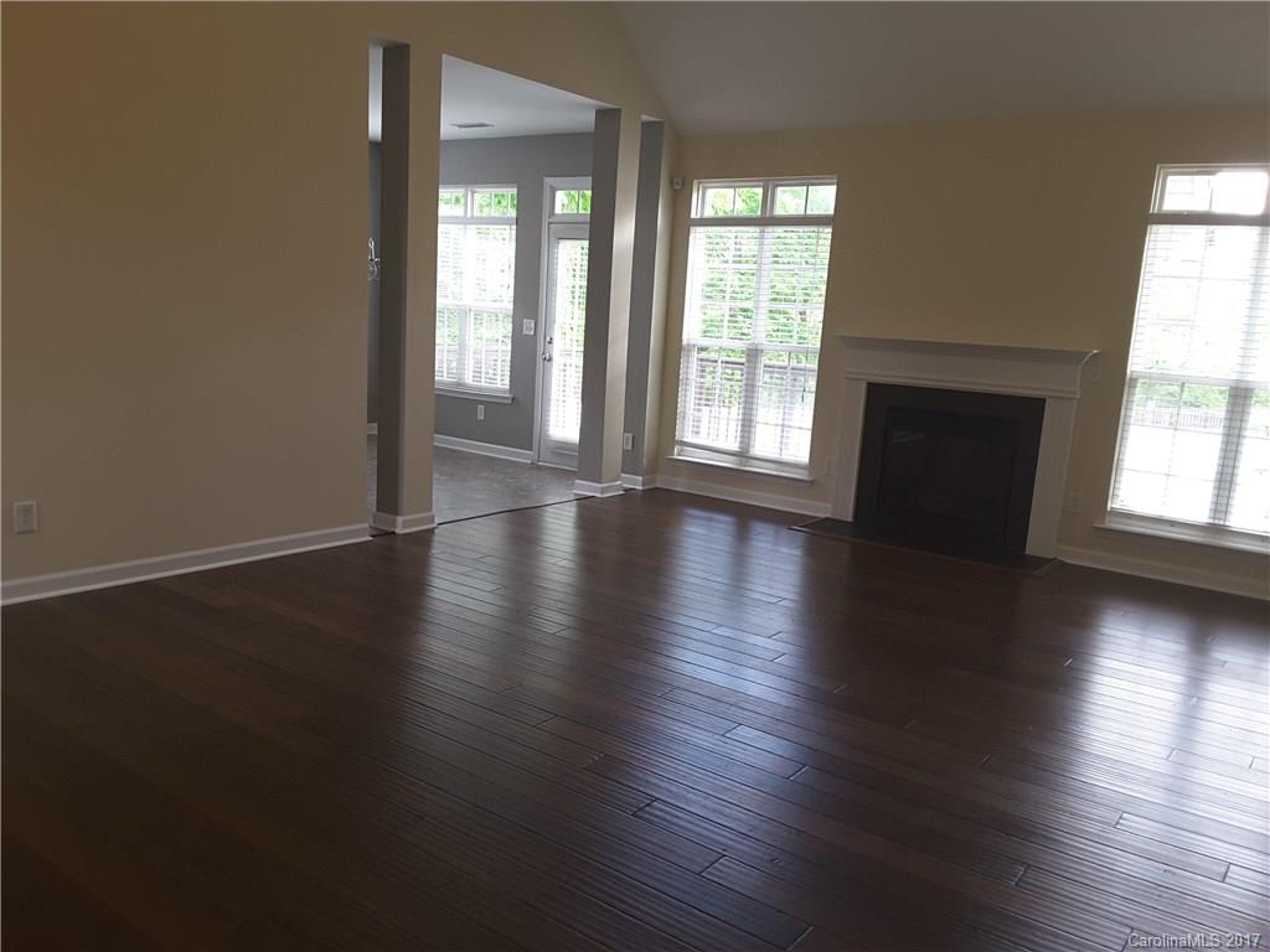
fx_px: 1137
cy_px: 476
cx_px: 635
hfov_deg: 58.4
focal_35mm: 31
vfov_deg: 45.4
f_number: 1.9
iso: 64
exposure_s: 1/30
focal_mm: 2.9
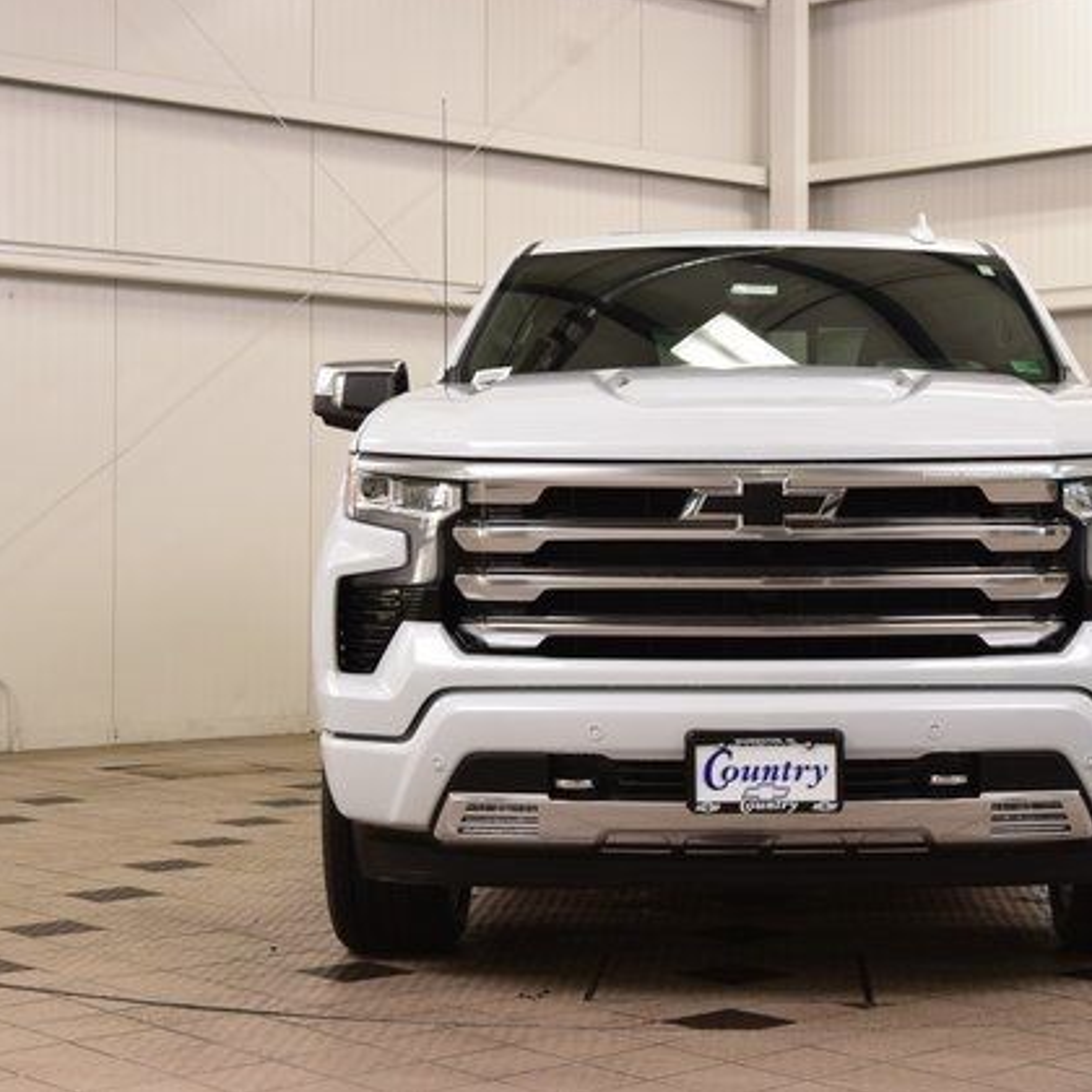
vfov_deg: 24.7
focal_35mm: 70
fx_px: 2498
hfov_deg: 24.5
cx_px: 764
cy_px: 542
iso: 1000
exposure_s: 1/60
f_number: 8
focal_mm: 36
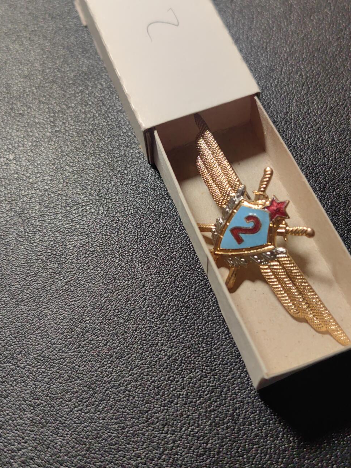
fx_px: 582
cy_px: 198
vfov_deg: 43.7
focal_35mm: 43
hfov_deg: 33.5
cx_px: 201
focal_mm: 5.75
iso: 50
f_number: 1.4
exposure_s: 1/136
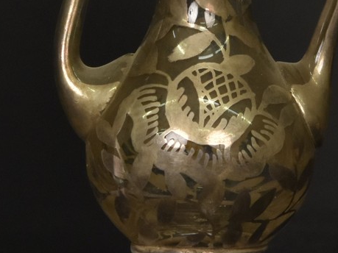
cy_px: -1
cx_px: 213
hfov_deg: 8.8
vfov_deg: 6.6
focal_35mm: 225
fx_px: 2196
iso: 800
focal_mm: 70
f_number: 6.3
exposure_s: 1/160
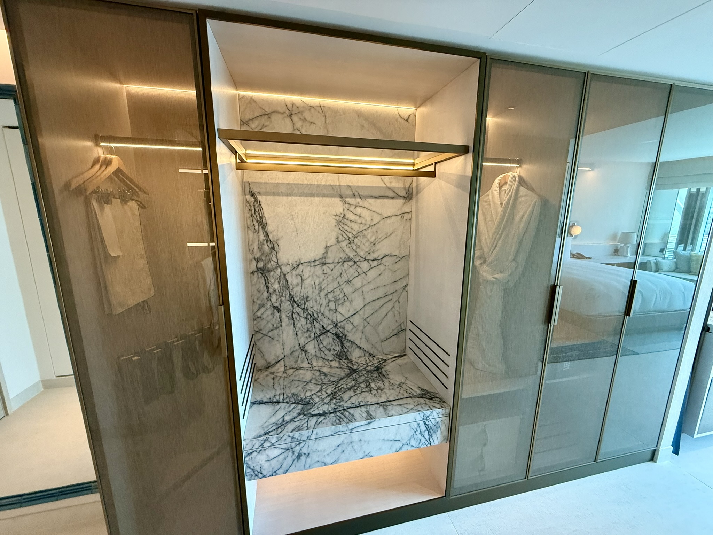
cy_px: 268
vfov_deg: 85.7
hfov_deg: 102.1
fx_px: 288
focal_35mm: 14
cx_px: 356
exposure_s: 1/74
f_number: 2.2
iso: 320
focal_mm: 2.22
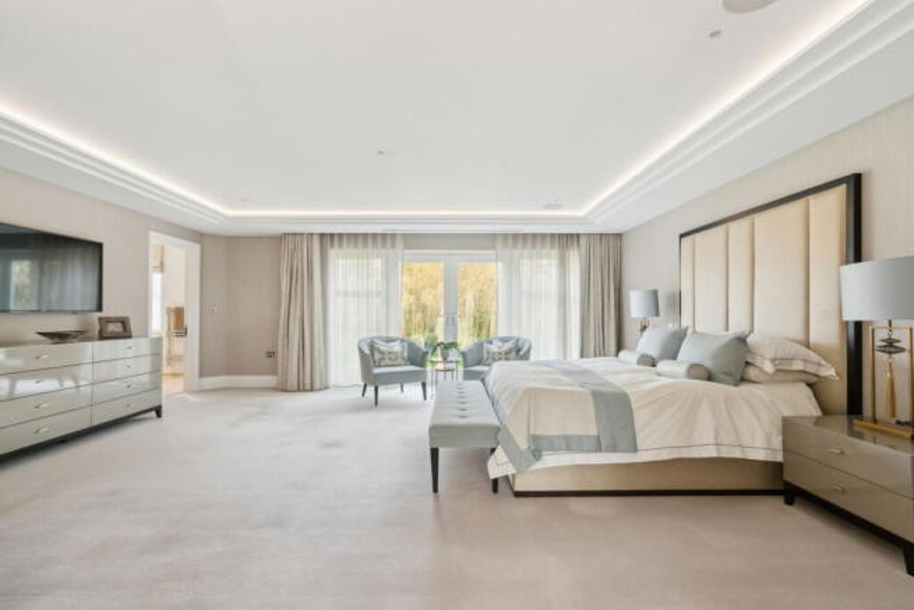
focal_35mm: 16
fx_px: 406
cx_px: 457
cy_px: 305
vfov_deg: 73.8
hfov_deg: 96.7
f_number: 9
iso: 400
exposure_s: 1/30
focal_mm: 16
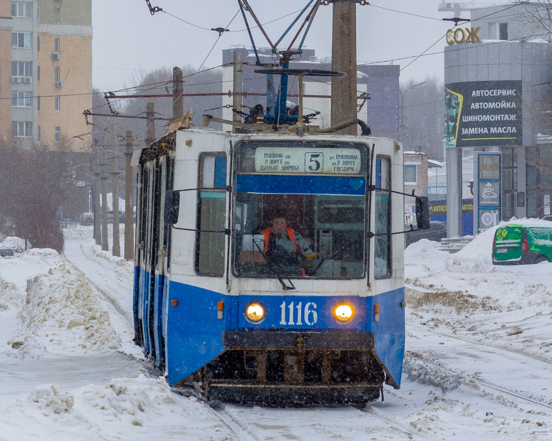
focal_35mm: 179
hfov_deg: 10.8
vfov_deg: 8.6
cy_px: 193
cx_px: 291
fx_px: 2924
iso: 640
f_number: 8
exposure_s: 1/1000
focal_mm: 86
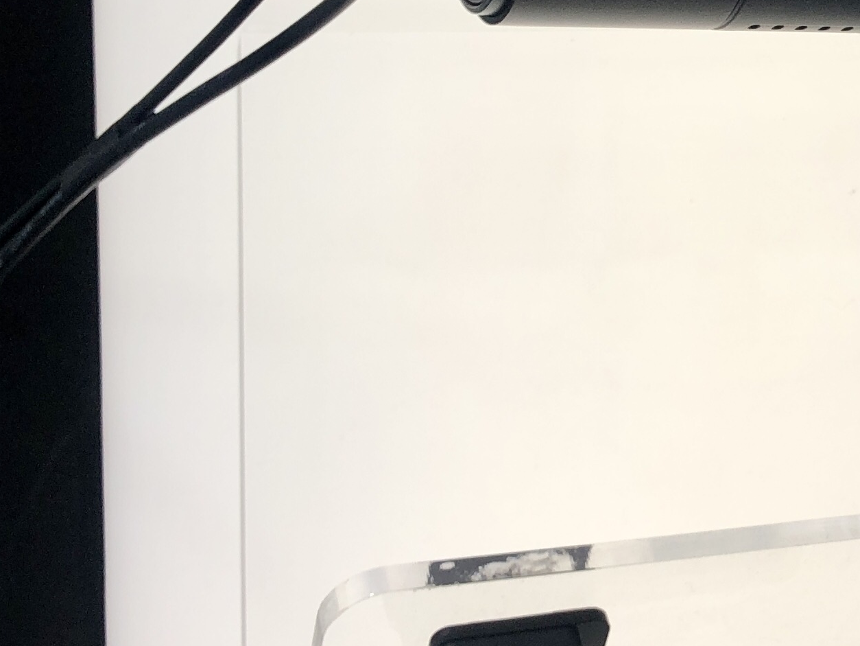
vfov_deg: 16.4
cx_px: 752
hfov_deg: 21.3
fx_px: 2236
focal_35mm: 90
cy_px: 196
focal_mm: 4
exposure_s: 1/100
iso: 25
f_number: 1.8
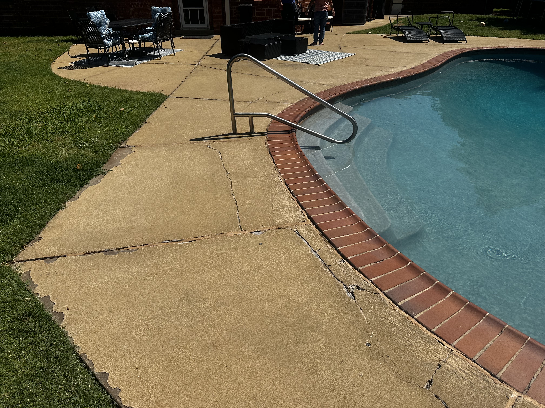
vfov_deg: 56.8
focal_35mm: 24
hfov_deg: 71.6
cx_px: 272
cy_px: 204
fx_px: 378
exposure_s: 1/7576
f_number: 1.78
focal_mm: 6.86
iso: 80
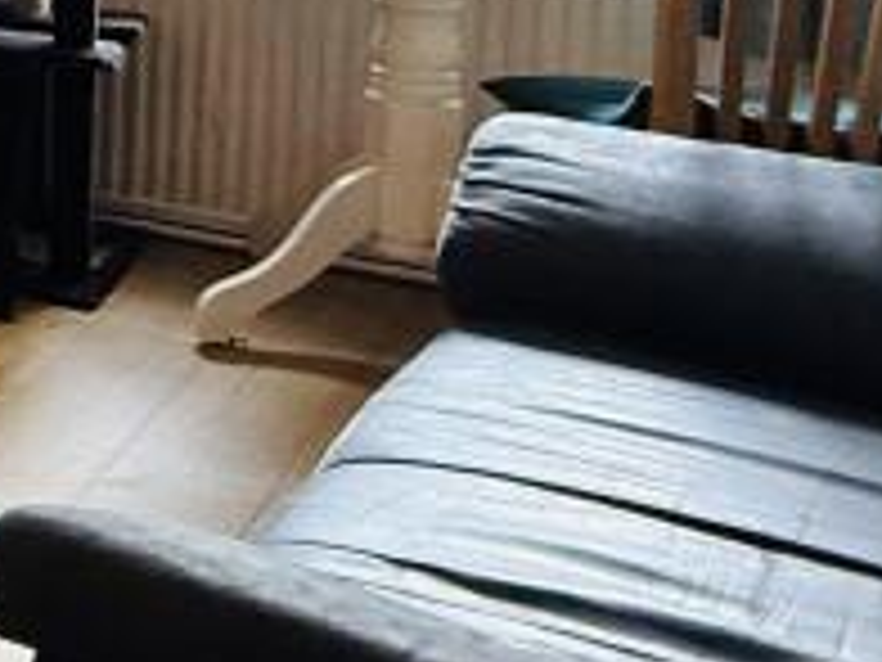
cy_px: -248
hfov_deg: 19.6
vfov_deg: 18.5
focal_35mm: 73
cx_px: -716
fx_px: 1860
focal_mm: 2.22
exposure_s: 1/60
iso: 500
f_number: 2.2
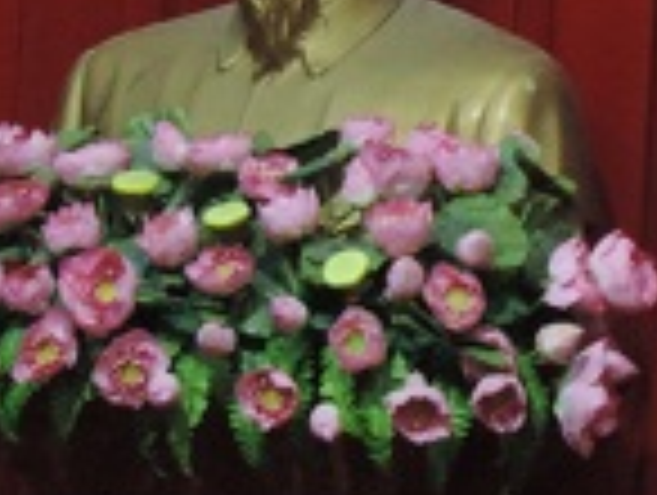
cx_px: 1264
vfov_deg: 3.0
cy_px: -18
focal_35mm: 492
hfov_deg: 4.0
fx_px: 9353
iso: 800
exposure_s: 1/20
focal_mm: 21.4
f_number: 4.2
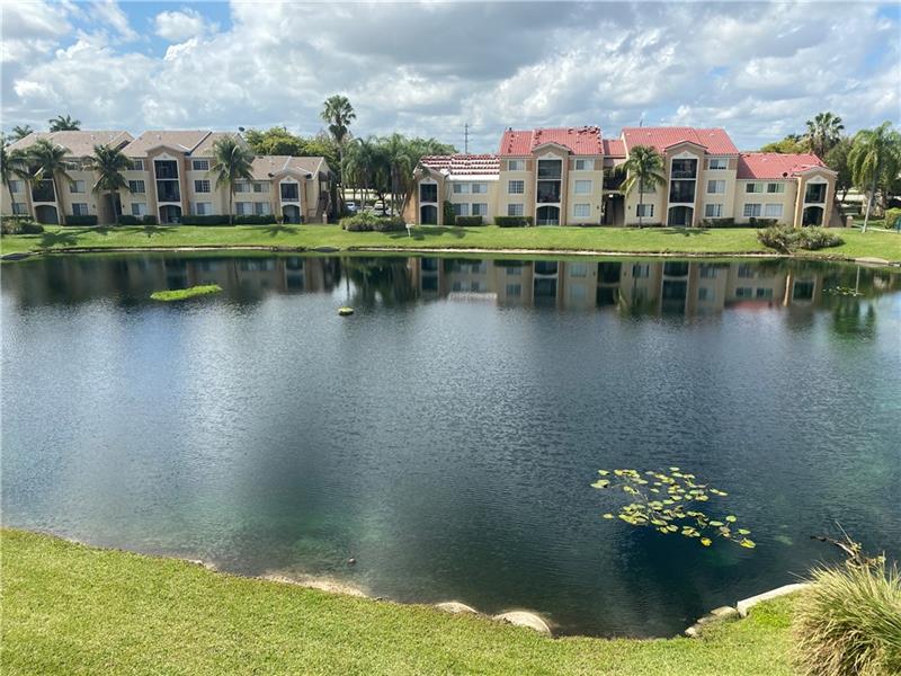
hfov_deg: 67.3
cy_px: 338
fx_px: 677
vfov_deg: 53.1
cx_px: 450
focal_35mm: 26
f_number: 1.8
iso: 32
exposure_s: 1/2410
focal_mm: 4.25
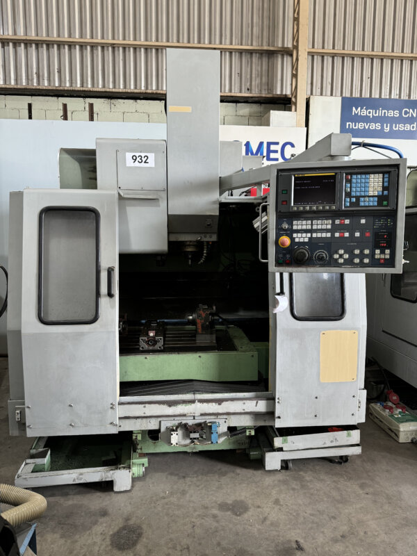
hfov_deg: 56.8
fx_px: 385
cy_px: 278
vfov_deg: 71.6
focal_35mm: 24
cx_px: 208
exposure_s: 1/100
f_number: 1.78
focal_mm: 6.76
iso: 200
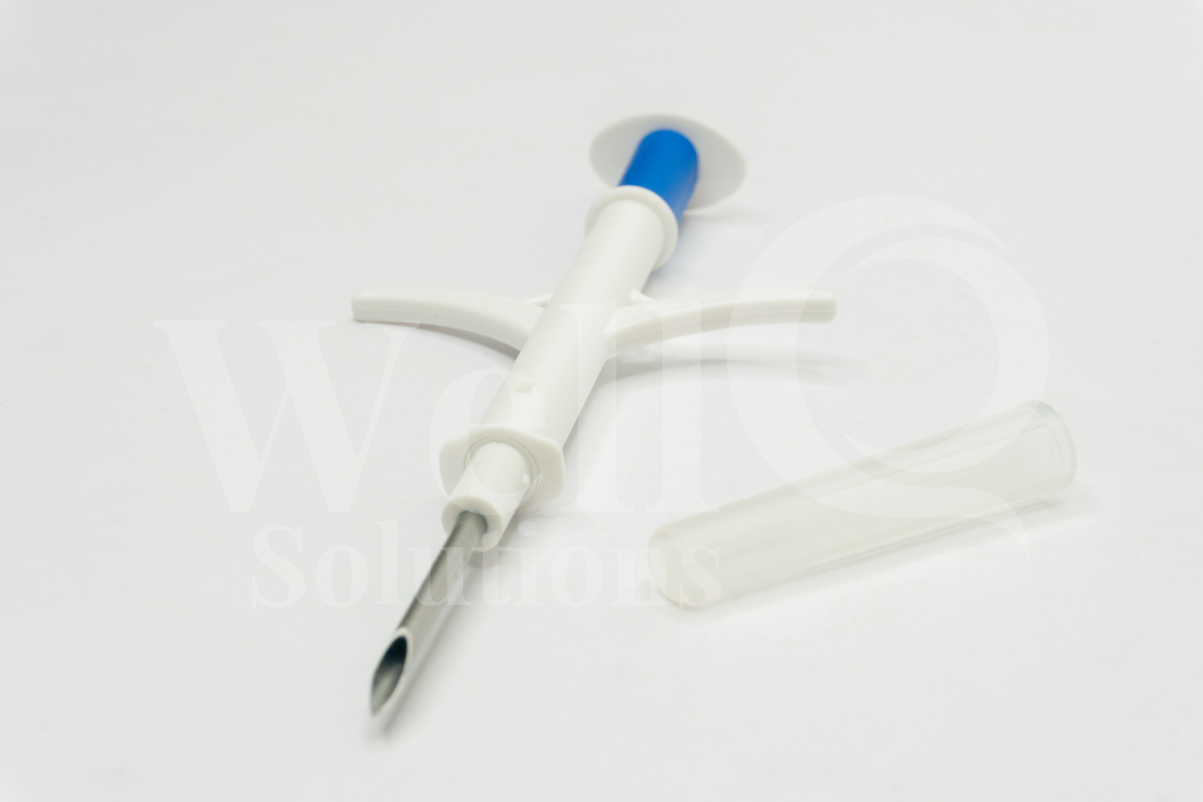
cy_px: 401
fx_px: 2506
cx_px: 602
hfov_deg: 27.0
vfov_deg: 18.2
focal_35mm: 75
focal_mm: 50
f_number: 16
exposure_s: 1/25
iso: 640
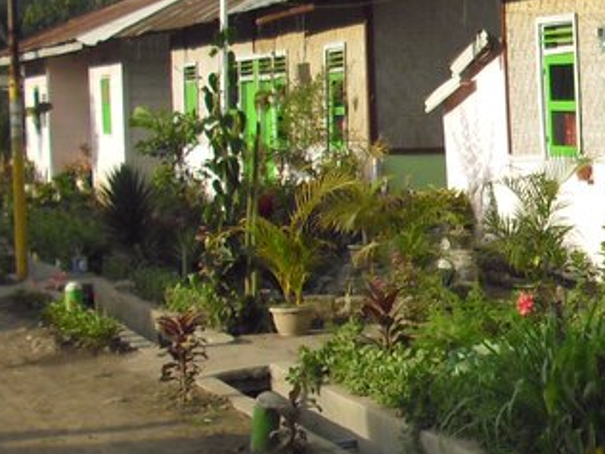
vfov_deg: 12.0
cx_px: 865
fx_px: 2150
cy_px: 257
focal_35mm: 123
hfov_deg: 15.0
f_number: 8
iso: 100
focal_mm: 6.2
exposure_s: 1/100
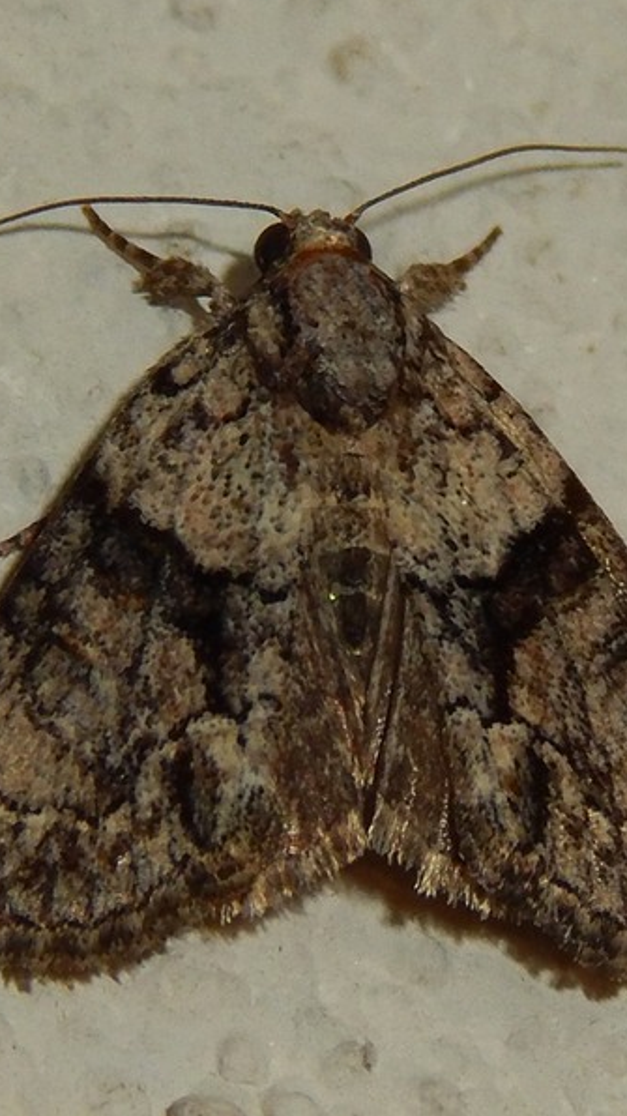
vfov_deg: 11.2
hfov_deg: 6.3
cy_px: 556
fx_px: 5708
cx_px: 339
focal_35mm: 193
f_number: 9.6
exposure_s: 1/30
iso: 200
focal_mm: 23.4
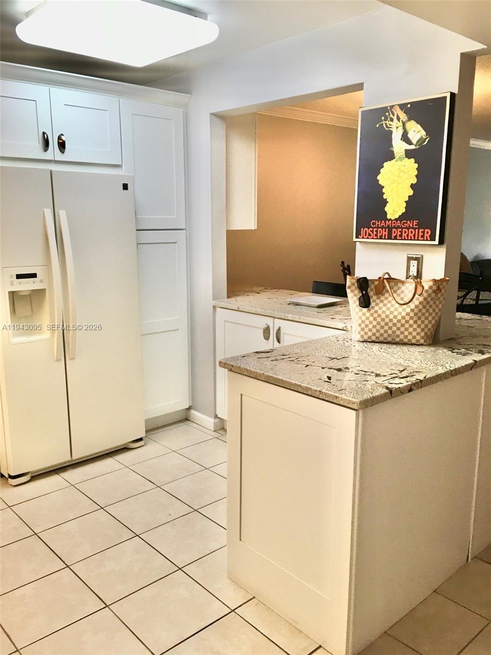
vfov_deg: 61.7
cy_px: 328
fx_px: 548
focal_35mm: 29
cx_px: 246
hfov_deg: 48.2
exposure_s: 1/30
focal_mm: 4.15
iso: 32
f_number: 2.2
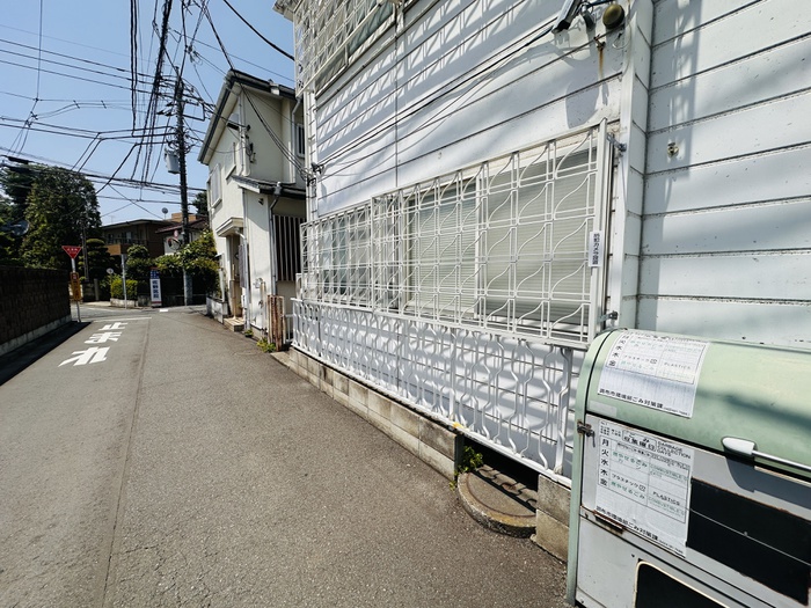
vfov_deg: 85.7
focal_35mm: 14
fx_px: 328
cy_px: 304
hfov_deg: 102.1
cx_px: 406
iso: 50
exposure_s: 1/2959
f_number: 2.2
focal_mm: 2.22
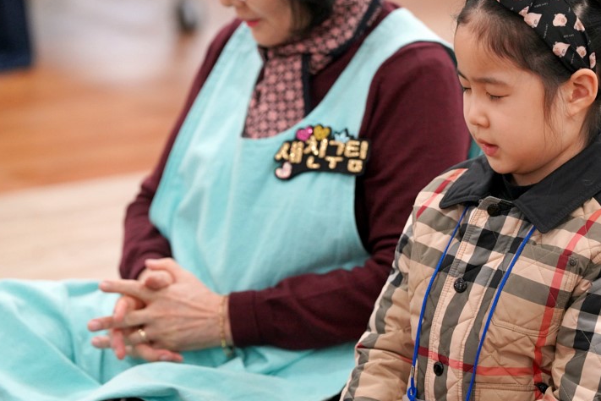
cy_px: 167
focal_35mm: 253
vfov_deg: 5.4
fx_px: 4223
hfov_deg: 8.1
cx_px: 357
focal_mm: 200
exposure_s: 1/250
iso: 3200
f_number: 4
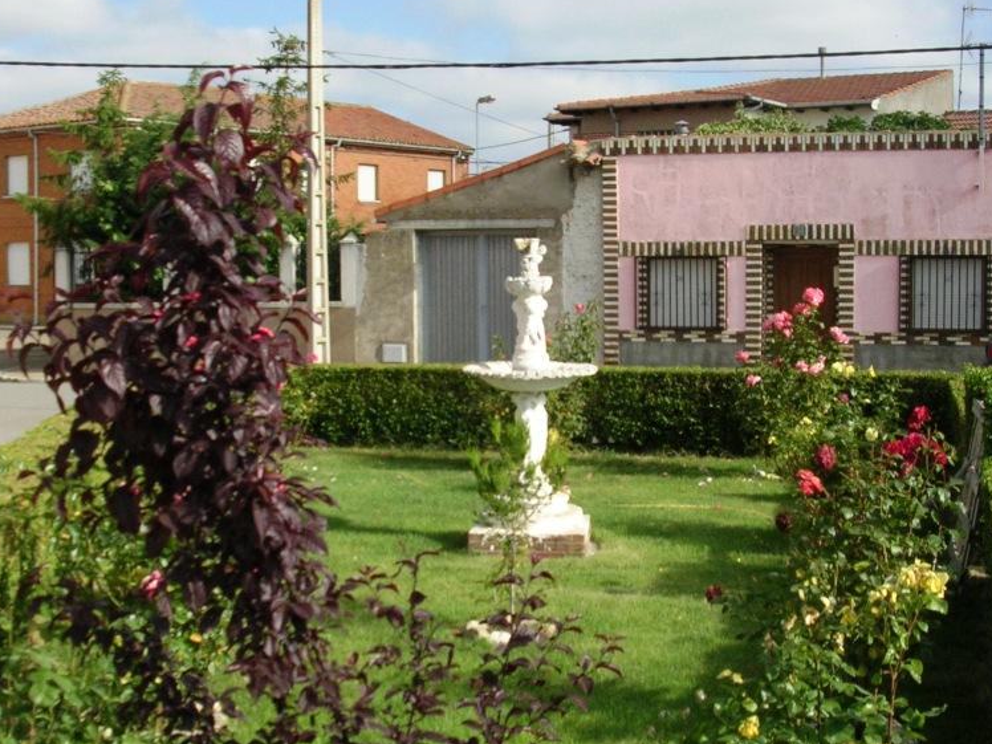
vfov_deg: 28.0
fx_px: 1490
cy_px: 346
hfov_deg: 36.8
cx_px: 509
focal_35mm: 52
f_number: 5.6
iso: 71
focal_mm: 5.8
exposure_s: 1/353
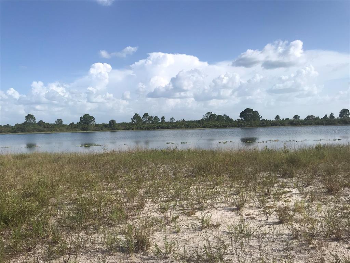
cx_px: 175
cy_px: 132
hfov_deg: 63.4
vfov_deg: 49.7
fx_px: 283
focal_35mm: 28
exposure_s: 1/3546
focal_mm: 3.99
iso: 20
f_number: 1.8
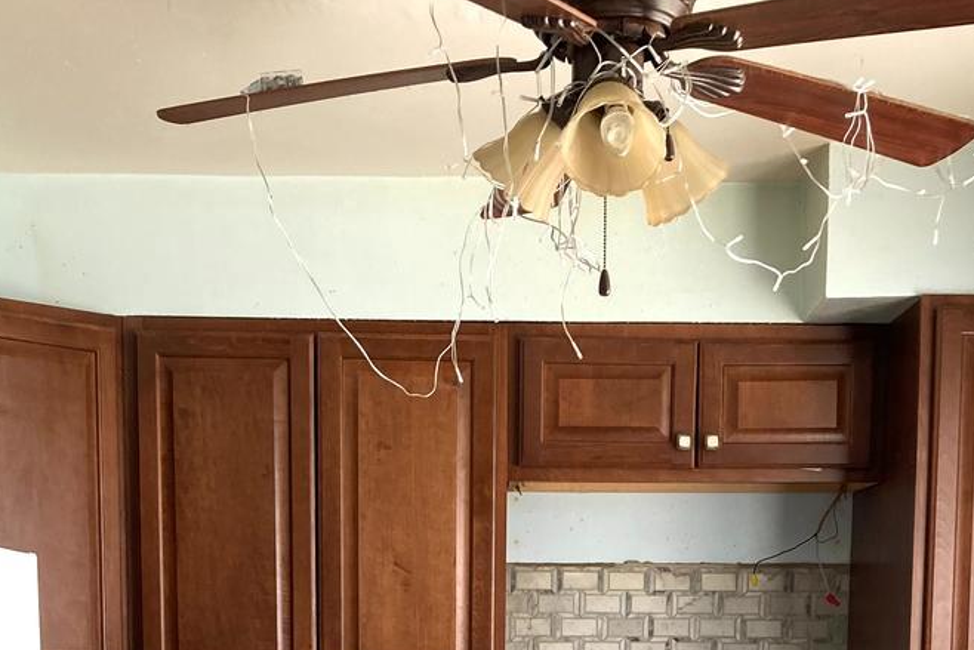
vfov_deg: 18.4
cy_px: 877
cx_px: 534
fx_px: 1840
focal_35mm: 68
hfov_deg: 29.6
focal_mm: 3.99
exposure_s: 1/121
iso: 40
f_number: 1.8
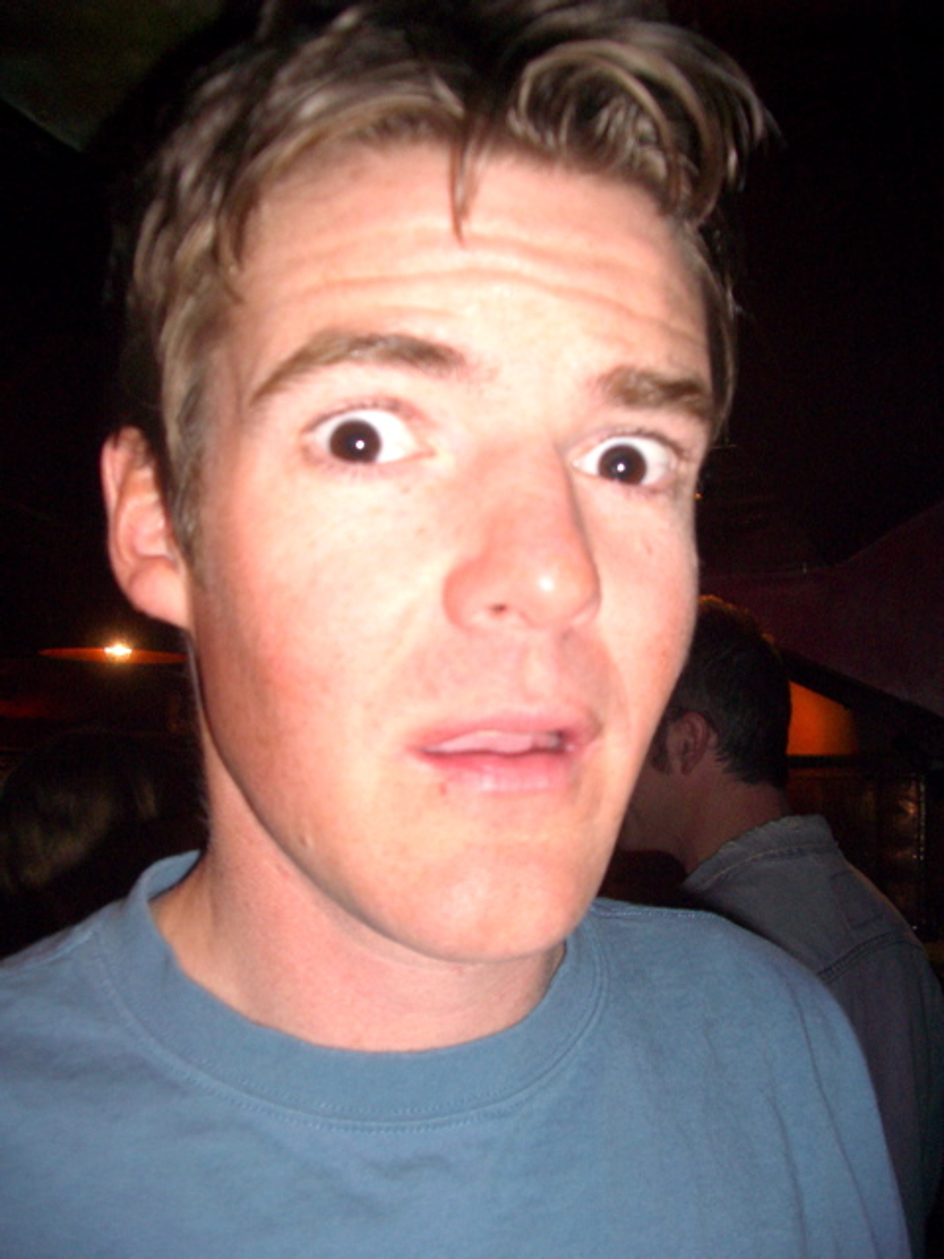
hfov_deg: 40.7
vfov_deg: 52.6
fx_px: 1273
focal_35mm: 35
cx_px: 472
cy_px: 630
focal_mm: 5.8
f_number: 2.6
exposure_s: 1/60
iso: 100
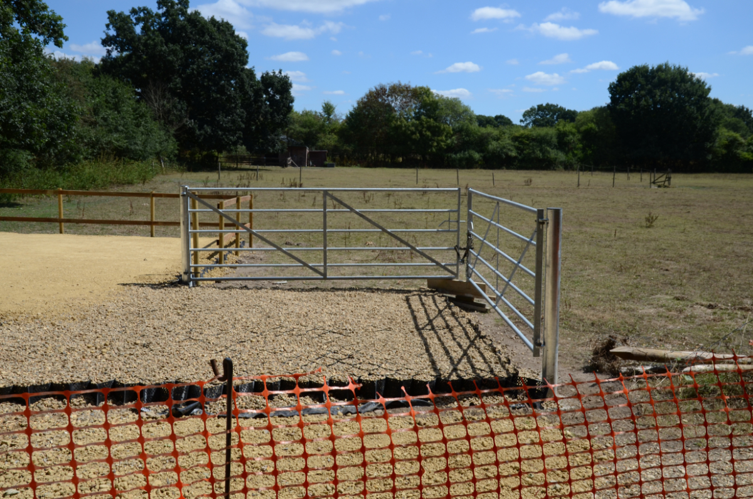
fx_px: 689
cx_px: 376
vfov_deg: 39.8
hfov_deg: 57.3
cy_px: 250
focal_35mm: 33
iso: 200
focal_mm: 22
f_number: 5.6
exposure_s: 1/1000
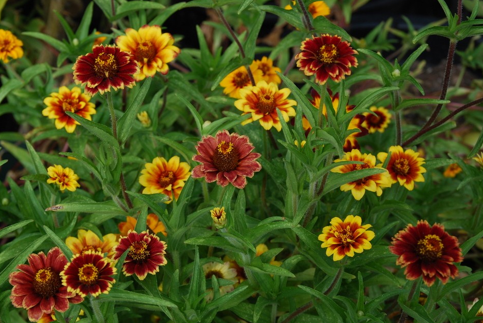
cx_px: 234
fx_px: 1317
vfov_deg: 14.0
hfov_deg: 20.8
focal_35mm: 98
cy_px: 172
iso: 200
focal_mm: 60
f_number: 10
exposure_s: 1/250
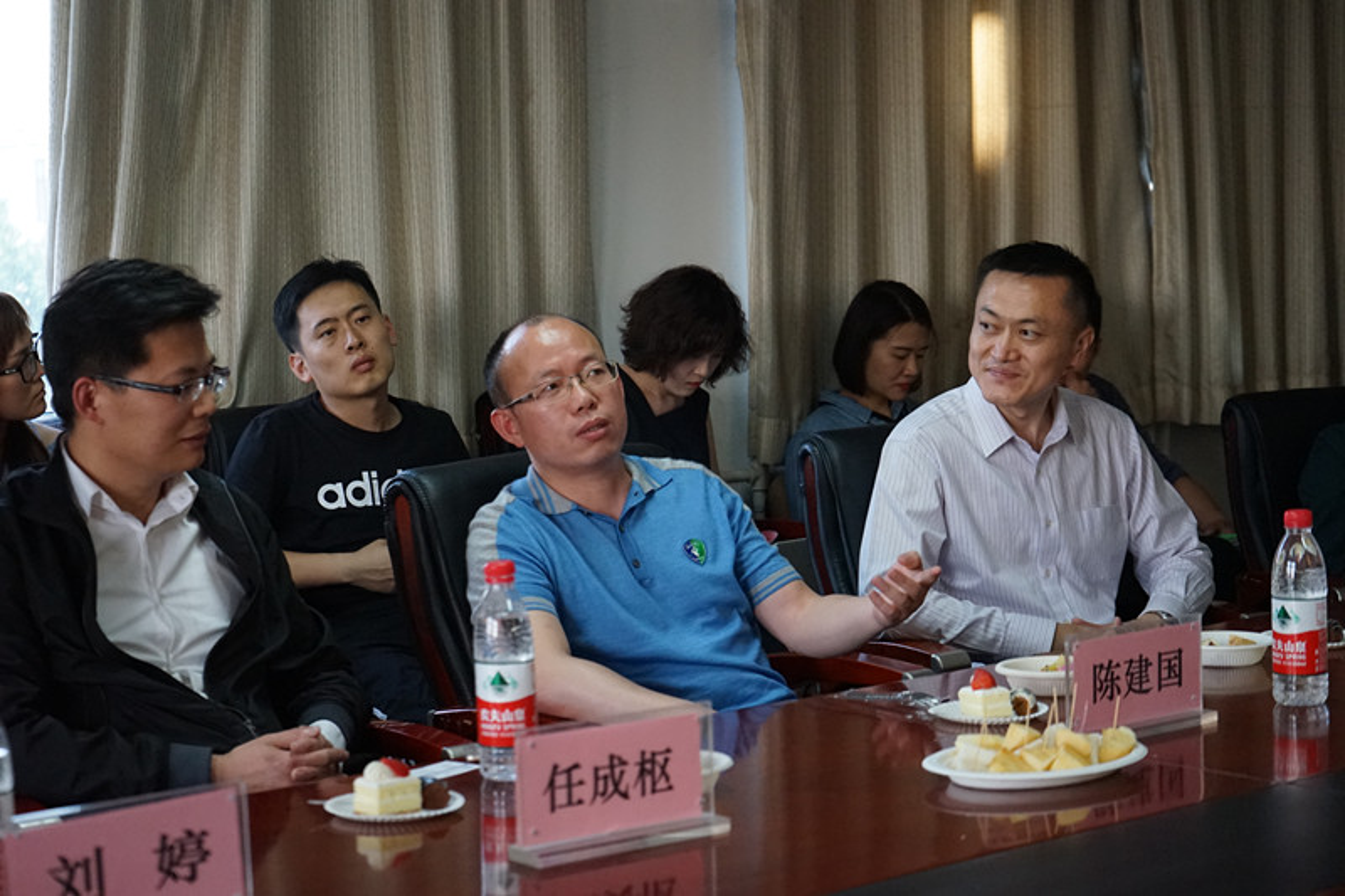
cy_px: 448
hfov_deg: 28.8
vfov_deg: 19.4
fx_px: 2615
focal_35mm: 70
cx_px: 672
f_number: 5.6
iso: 4000
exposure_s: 1/160
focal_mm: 70
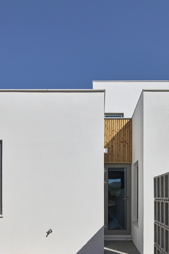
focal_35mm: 27
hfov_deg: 47.7
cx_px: 99
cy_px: 113
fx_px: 190
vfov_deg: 67.2
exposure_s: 1/400
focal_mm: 19
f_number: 11
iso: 100
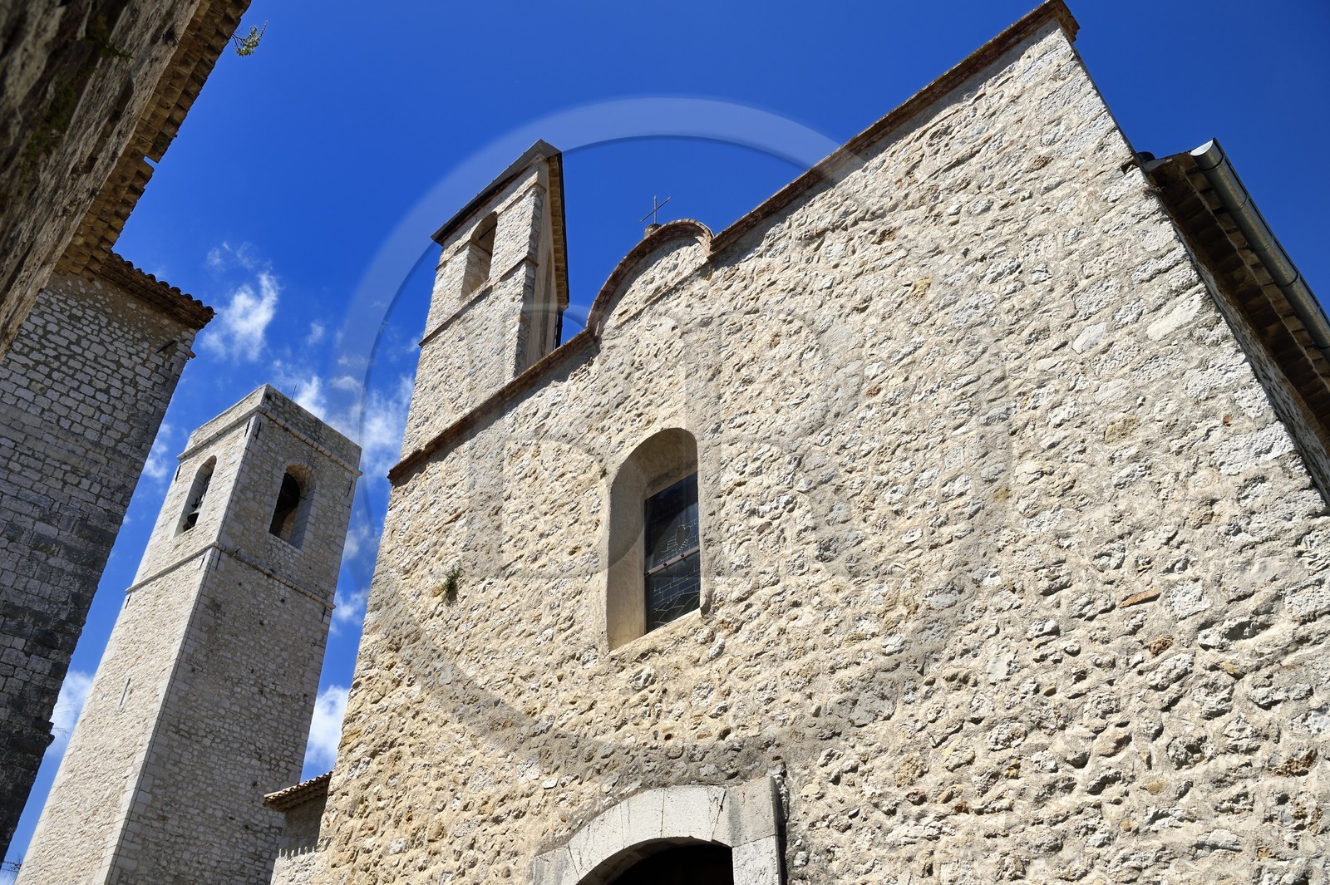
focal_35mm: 29
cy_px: 442
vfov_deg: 44.9
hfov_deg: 63.7
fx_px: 1071
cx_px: 665
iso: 200
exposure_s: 1/800
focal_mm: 29
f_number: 9
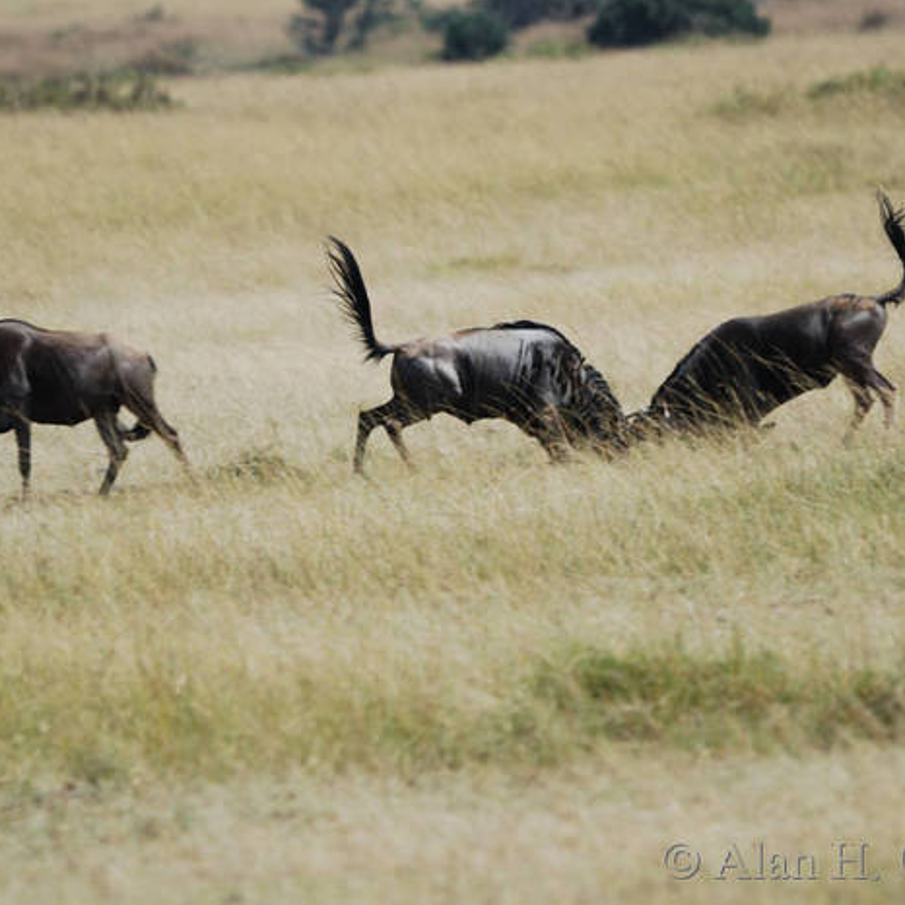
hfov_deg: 2.3
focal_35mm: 767
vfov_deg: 2.3
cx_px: 437
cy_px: 452
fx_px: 22687
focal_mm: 400
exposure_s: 1/400
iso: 100
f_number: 6.3
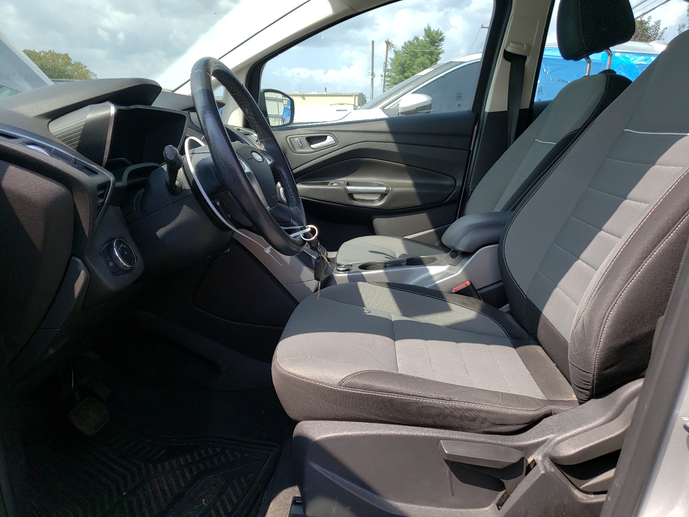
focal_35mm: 26
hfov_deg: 67.3
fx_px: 518
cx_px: 344
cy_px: 258
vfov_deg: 53.1
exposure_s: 1/1111
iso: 50
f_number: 1.5
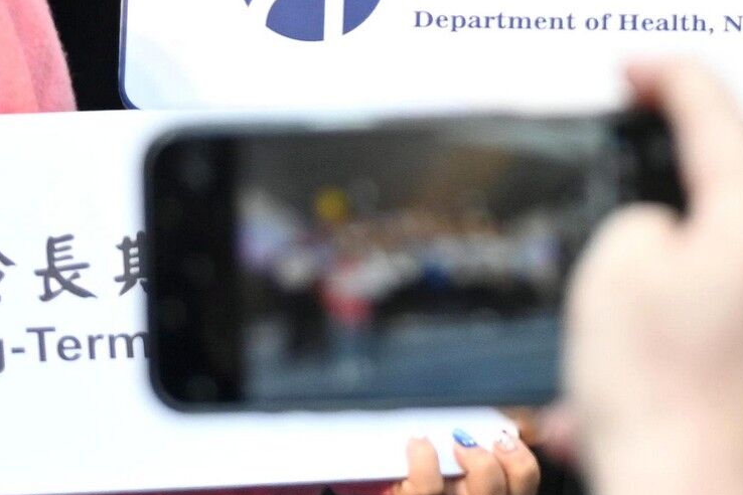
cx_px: 2071
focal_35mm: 366
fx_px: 7553
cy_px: -939
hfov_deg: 5.4
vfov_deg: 3.7
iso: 500
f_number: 4
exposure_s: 1/125
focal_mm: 60
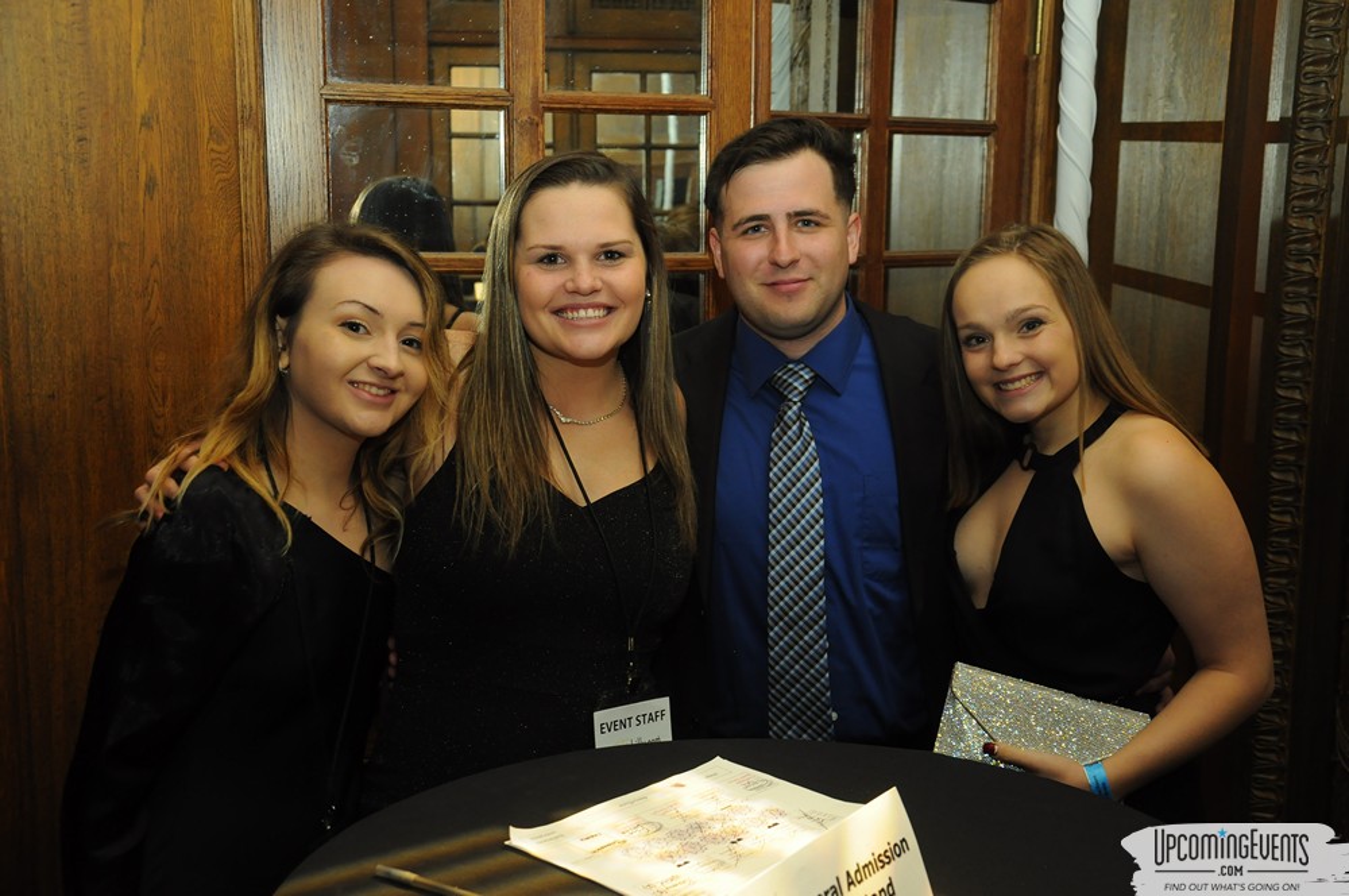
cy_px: 448
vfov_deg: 31.8
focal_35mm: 42
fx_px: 1572
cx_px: 674
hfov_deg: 46.5
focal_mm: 28
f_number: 5.6
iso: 800
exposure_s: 1/60
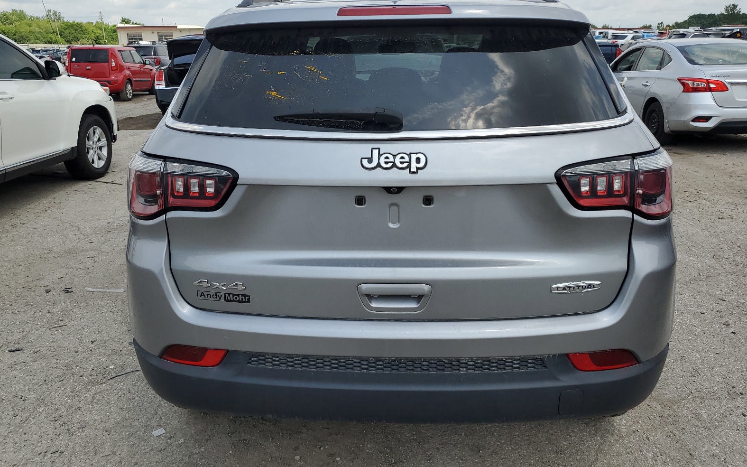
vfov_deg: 44.4
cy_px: 200
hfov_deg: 66.5
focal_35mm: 28
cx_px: 375
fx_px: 570
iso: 50
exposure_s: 1/3333
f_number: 1.5
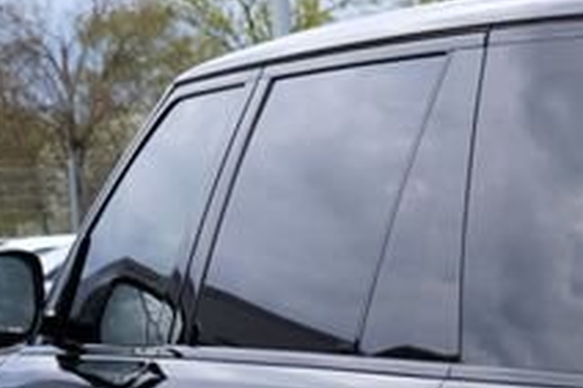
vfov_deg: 9.2
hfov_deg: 13.2
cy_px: 579
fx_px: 2346
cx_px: 949
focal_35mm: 145
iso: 100
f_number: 7.1
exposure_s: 1/200
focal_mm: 30
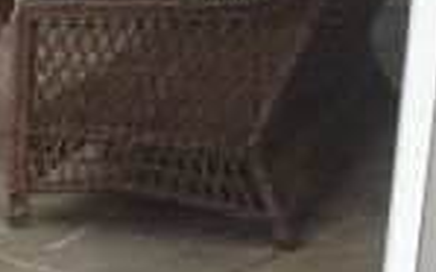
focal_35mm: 150
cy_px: 333
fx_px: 1782
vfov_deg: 8.6
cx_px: -430
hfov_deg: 12.4
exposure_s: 1/775
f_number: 2.4
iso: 50
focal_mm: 4.12
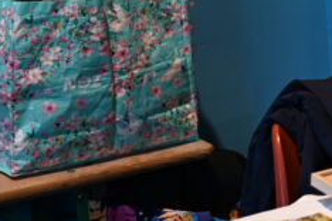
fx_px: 1614
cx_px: 712
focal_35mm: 175
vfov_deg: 7.8
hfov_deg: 10.6
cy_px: -51
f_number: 2.8
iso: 800
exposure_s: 1/125
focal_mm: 40
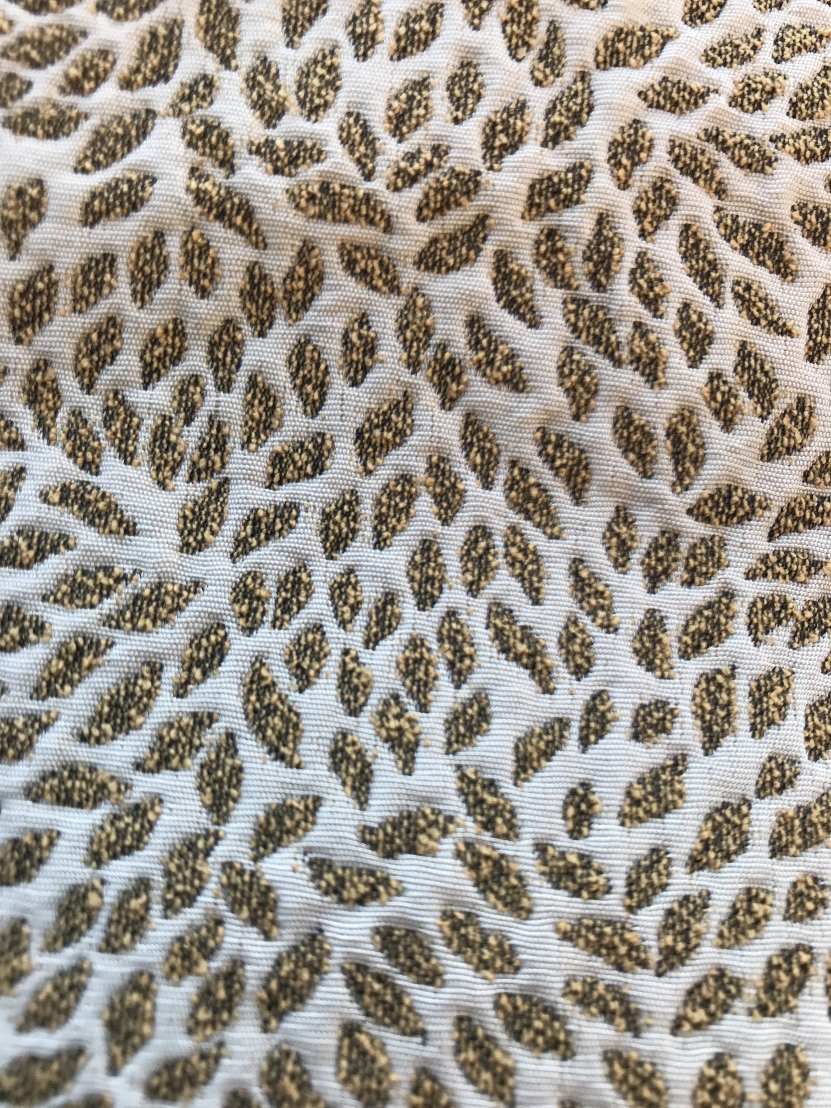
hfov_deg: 49.7
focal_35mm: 28
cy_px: 554
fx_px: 896
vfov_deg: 63.4
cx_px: 416
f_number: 1.8
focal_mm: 3.99
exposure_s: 1/120
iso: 32
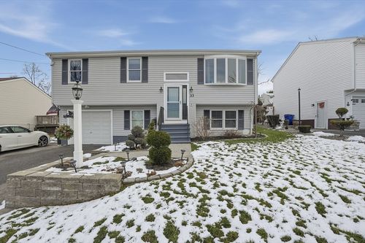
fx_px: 152
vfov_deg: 77.3
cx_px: 182
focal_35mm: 15
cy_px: 122
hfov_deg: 100.4
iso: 800
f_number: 7.1
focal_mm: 10
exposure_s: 1/4000
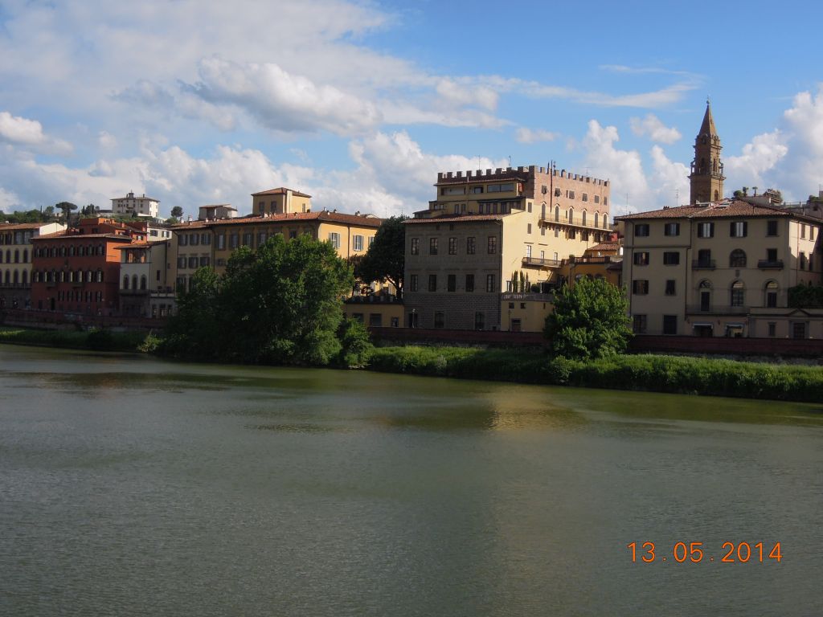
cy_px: 308
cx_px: 412
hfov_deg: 38.2
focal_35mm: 50
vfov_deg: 29.1
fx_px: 1189
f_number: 4.7
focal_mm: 9
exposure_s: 1/1250
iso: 160
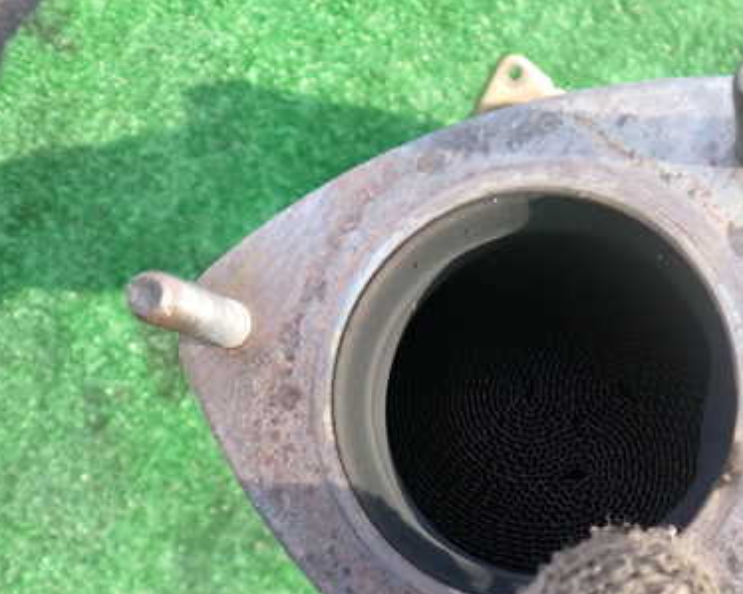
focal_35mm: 47
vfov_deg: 31.8
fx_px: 1033
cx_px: 520
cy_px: 397
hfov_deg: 38.9
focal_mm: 5.4
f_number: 2.3
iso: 320
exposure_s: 1/500
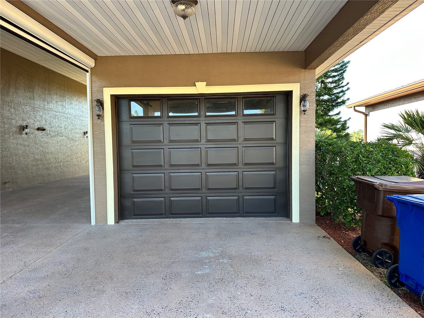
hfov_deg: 71.6
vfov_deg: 56.8
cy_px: 159
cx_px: 212
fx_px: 294
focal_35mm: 24
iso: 64
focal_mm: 6.86
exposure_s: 1/142
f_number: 1.78
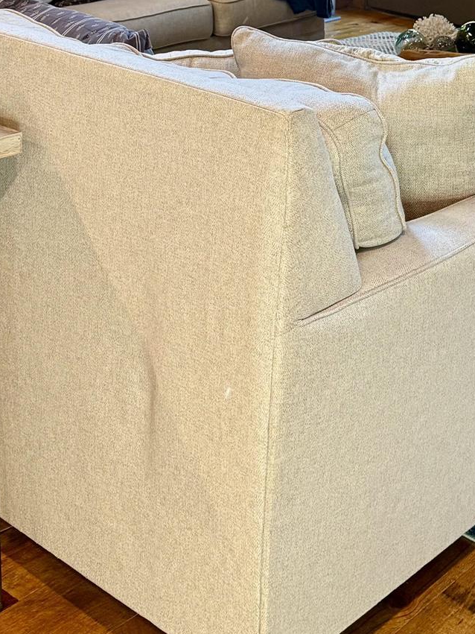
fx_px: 1190
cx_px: 377
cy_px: -61
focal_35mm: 65
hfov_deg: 22.3
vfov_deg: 27.3
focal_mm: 6.76
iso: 250
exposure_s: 1/60
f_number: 1.78
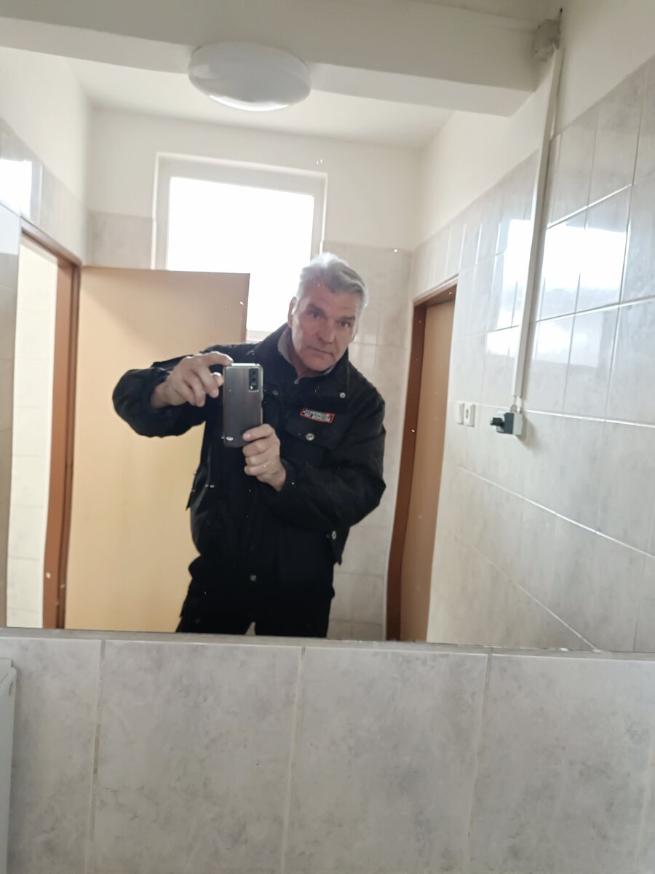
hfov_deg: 54.9
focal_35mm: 25
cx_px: 328
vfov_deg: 69.4
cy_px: 437
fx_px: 631
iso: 4185
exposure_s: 1/33.3
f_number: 1.79
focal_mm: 4.74
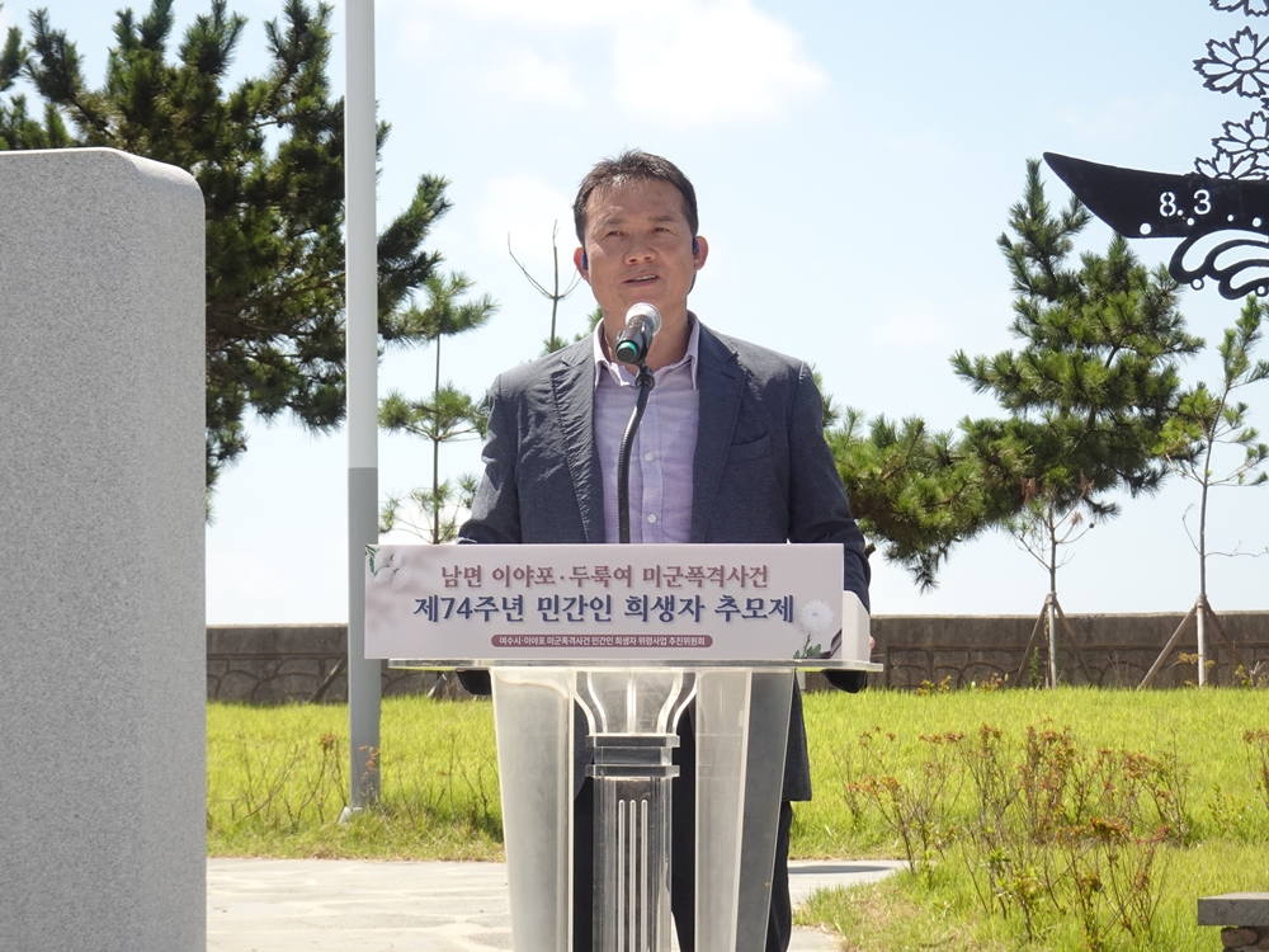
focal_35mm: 135
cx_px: 634
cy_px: 476
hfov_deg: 14.6
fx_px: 4949
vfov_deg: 11.0
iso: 80
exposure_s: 1/250
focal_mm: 21.22
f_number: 5.6
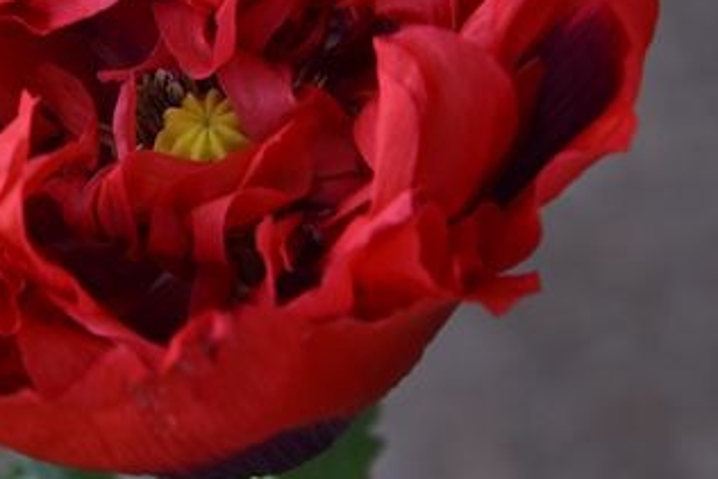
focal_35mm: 304
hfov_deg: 6.8
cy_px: 68
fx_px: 6066
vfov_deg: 4.5
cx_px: 45
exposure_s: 1/30
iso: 200
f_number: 8
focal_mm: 120
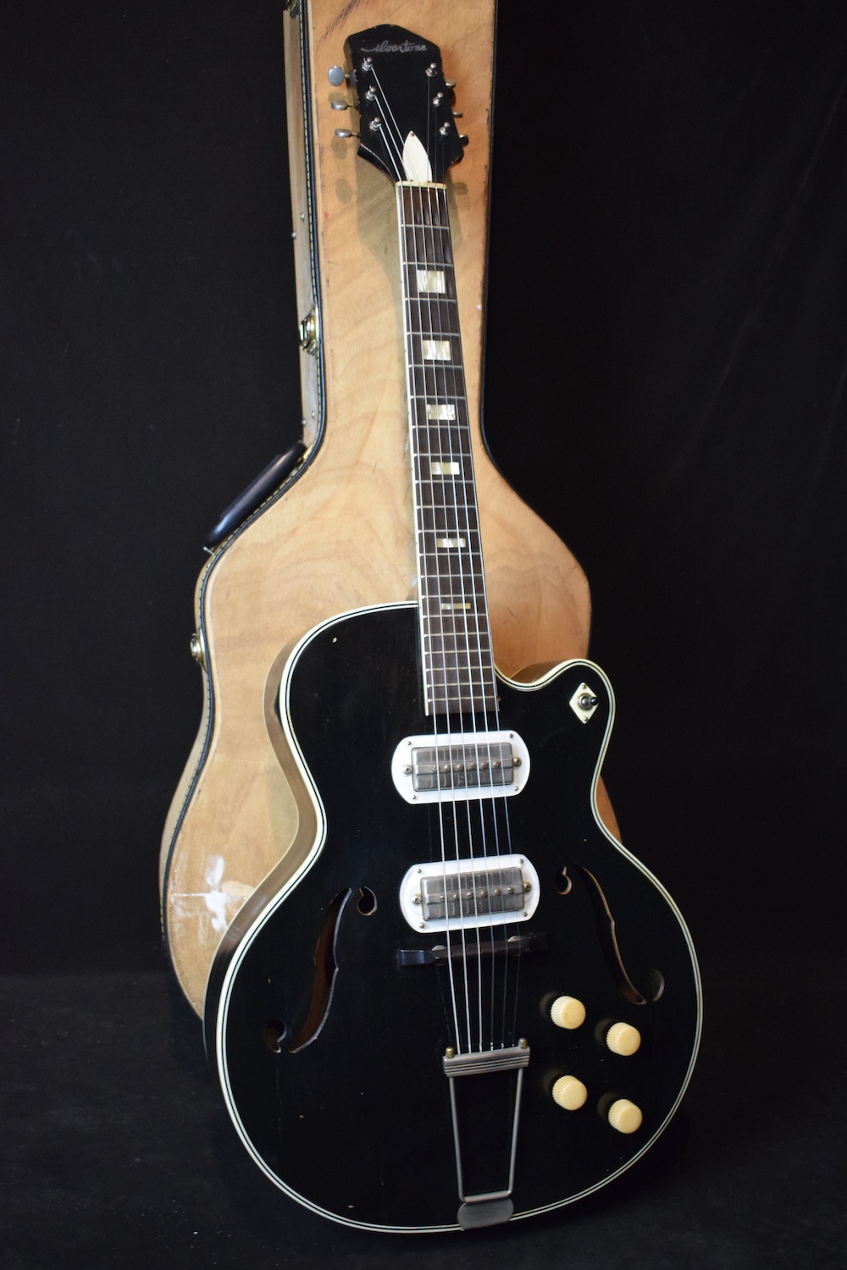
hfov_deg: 36.9
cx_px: 424
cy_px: 635
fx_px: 1270
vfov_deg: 53.1
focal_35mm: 36
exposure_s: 1/60
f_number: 4
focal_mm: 24
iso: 2800
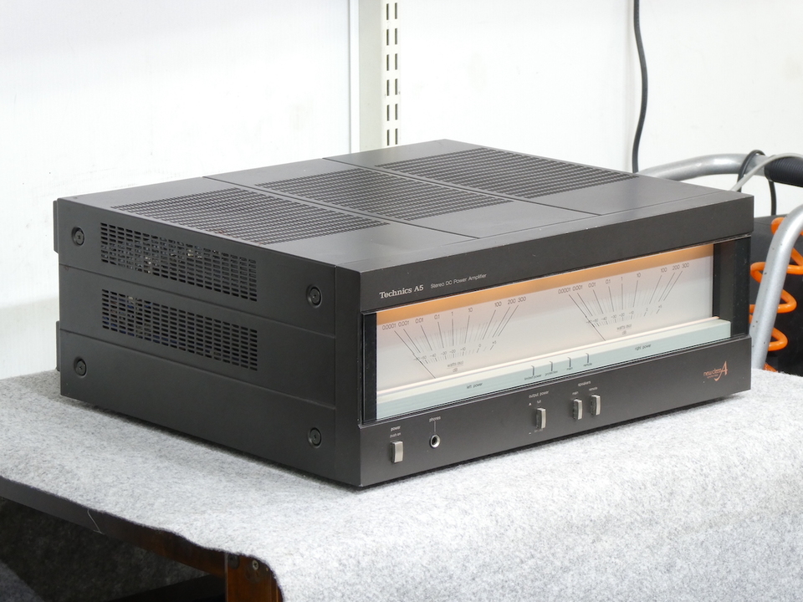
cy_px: 301
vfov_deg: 11.0
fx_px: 3132
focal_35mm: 135
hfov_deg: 14.6
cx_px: 402
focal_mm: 24.2
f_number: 5.3
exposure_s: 1/5
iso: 200
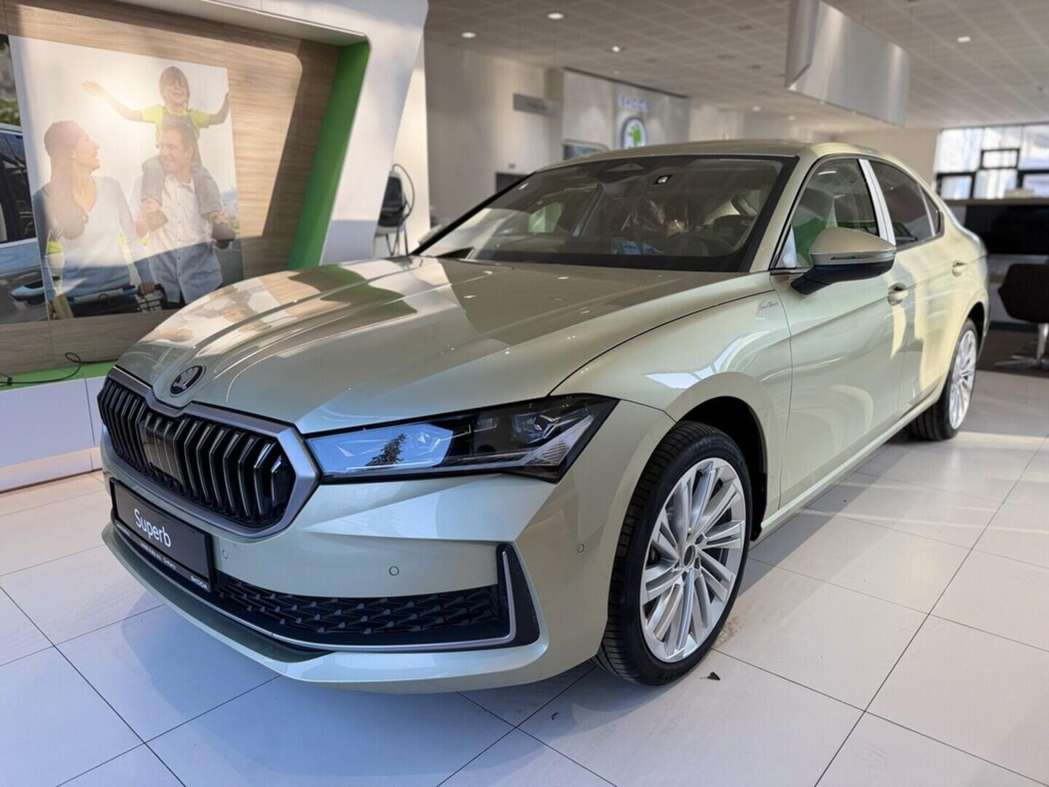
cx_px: 524
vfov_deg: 56.8
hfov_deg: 71.6
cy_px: 394
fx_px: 727
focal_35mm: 24
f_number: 1.78
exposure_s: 1/276
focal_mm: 6.76
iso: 80
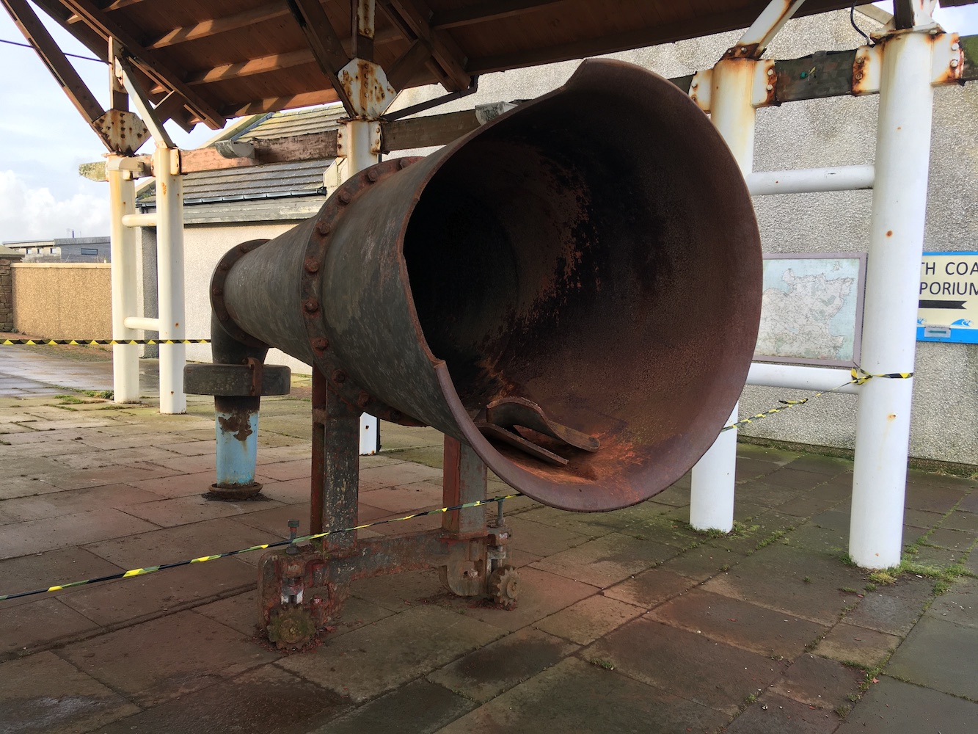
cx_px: 489
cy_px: 367
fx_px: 819
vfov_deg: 48.2
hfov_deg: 61.7
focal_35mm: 29
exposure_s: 1/100
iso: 25
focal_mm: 4.15
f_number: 2.2
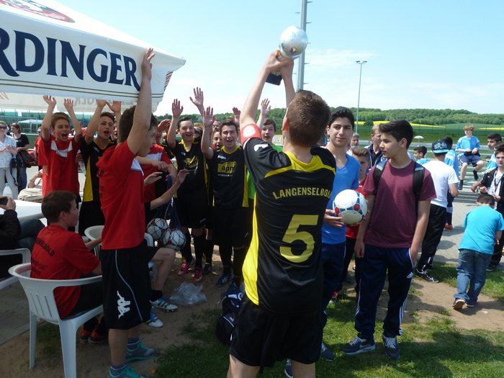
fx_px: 364
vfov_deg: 54.9
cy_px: 189
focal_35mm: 25
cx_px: 252
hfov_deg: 69.4
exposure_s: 1/250
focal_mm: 4.1
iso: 80
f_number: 4
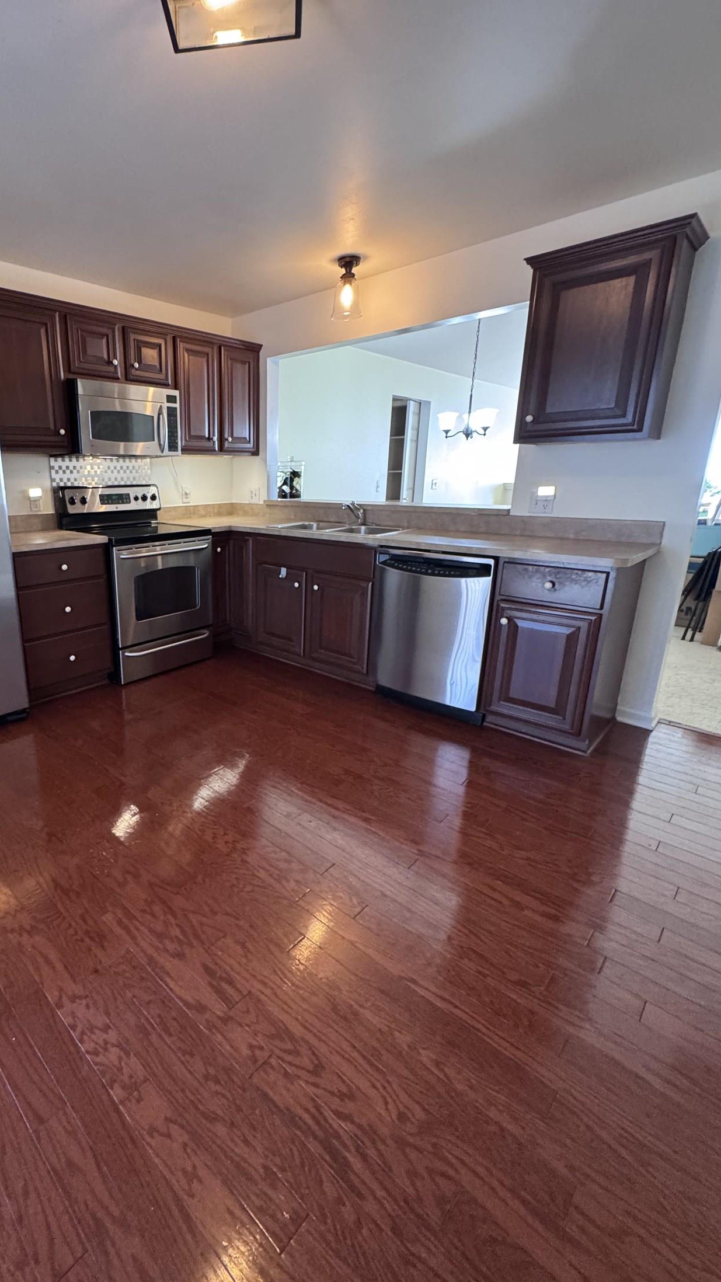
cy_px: 626
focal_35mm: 16
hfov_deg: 64.7
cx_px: 222
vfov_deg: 99.4
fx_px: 544
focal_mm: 2.22
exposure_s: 1/60
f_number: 2.2
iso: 500
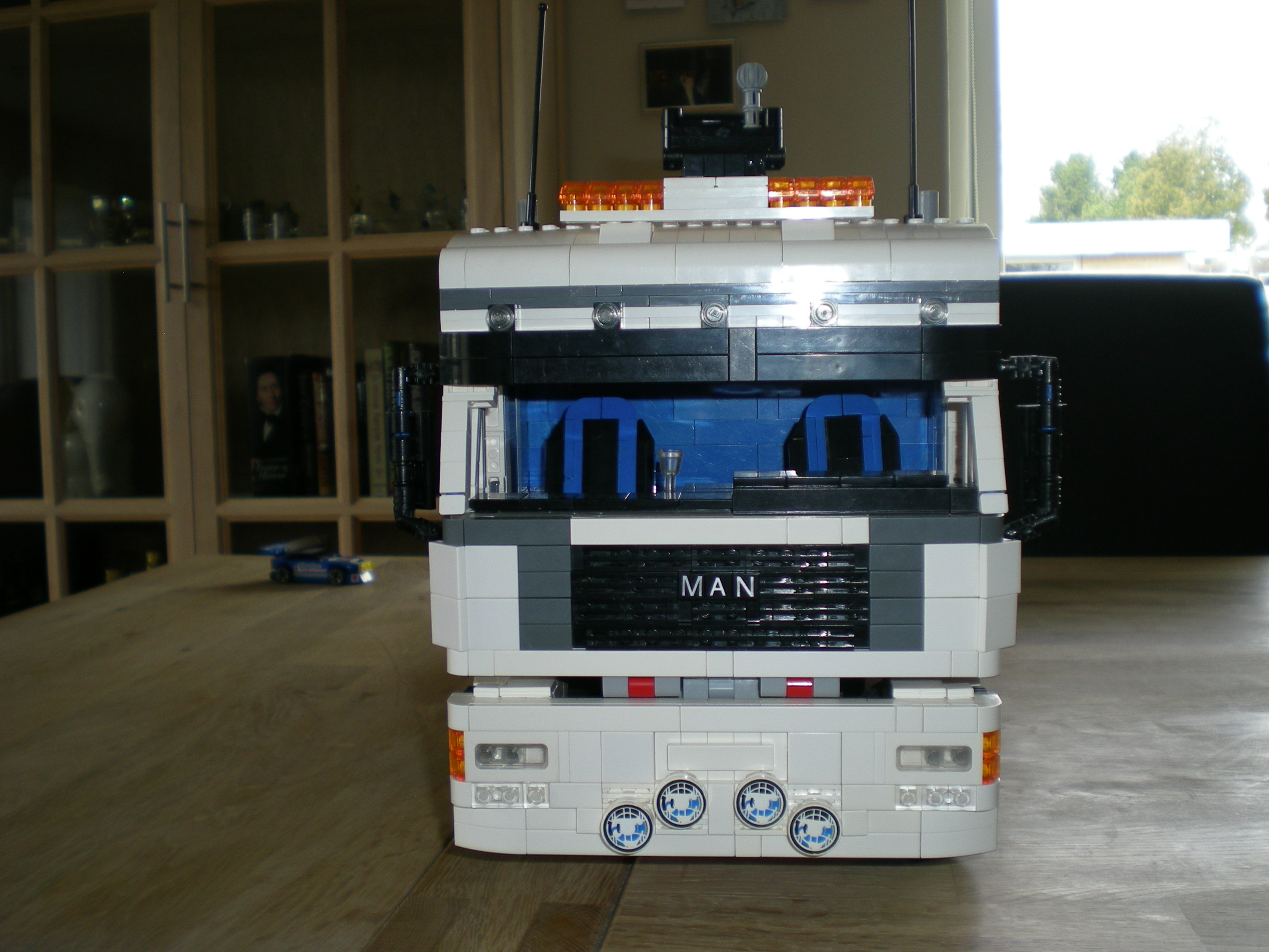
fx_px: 1393
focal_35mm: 38
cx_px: 634
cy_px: 476
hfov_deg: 49.0
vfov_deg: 37.7
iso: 50
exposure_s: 1/30
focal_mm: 6.3
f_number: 3.1
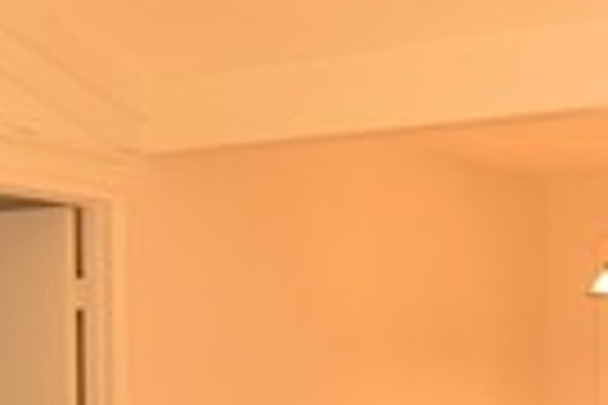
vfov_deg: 14.4
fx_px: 1560
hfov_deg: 21.7
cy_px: 457
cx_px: 509
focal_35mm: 92
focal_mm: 13
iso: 400
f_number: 5.6
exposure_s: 1/125
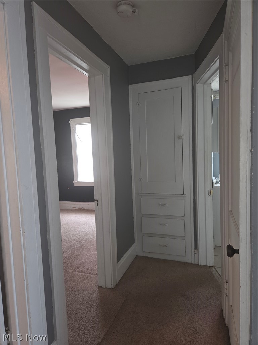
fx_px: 229
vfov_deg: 73.9
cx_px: 129
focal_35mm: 23
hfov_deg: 58.9
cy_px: 172
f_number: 1.8
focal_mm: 5.4
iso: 800
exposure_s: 1/24
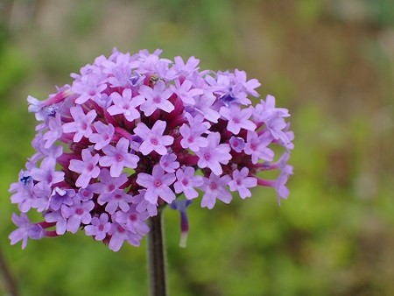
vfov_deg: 14.8
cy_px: 148
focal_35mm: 100
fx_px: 1139
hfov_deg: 19.6
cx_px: 197
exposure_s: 1/400
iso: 250
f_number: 4.9
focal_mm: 18
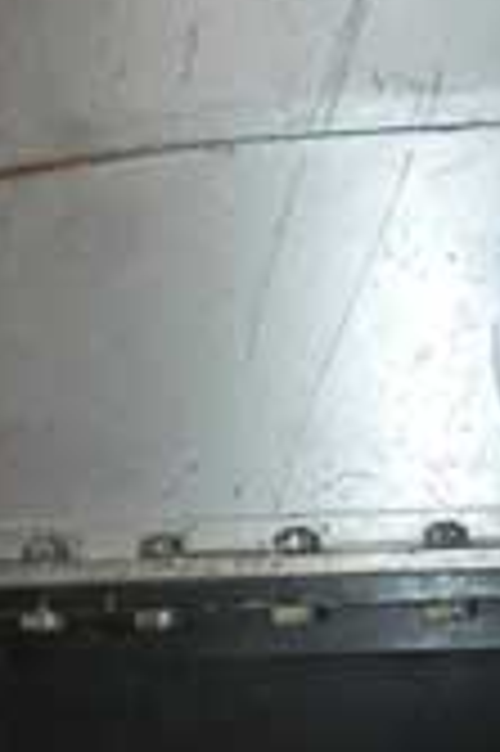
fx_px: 3591
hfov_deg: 7.7
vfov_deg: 11.9
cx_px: -369
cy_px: 504
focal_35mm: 172
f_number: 5
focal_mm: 24
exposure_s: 1/60
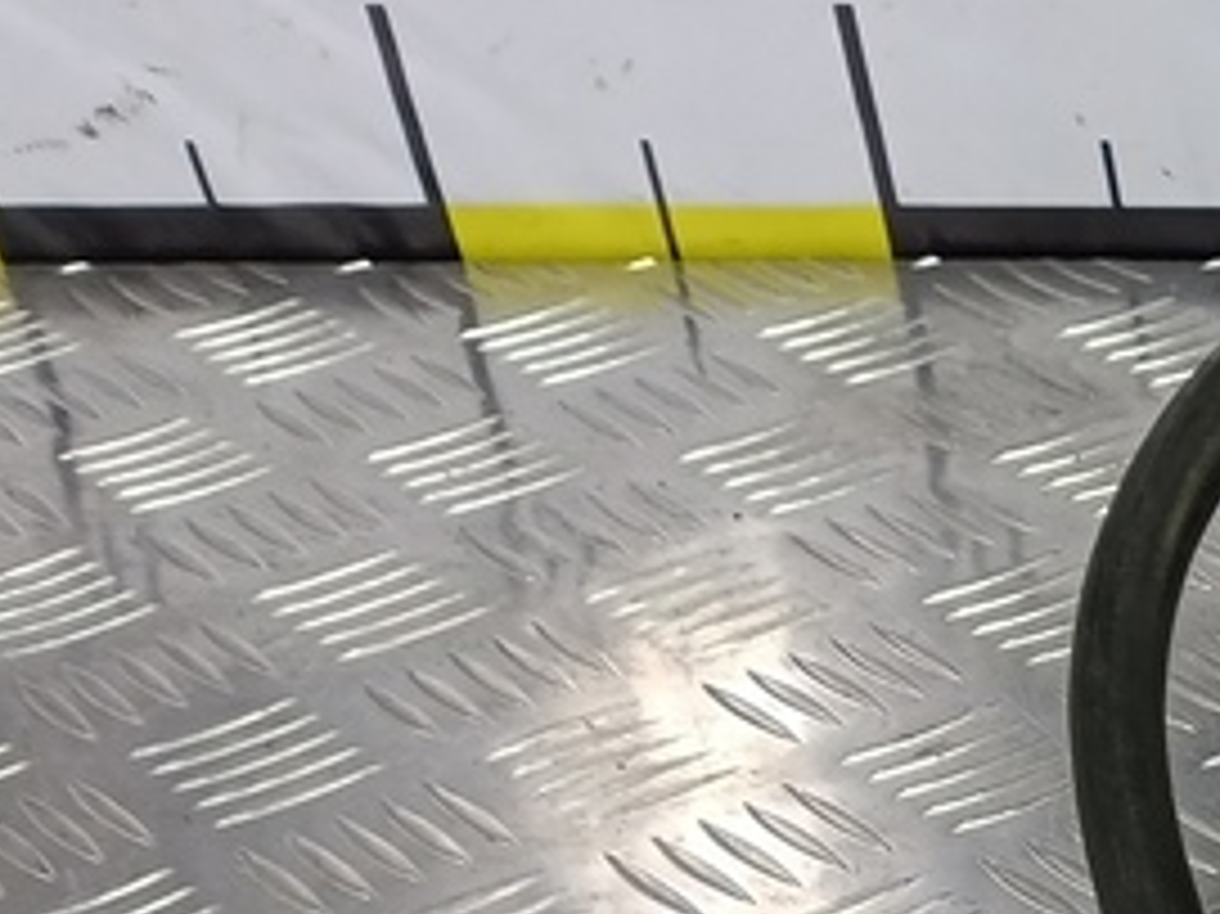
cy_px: 1535
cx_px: 2093
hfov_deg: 18.4
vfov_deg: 15.1
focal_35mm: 87
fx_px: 3065
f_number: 1.6
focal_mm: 4.11
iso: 108
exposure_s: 1/50
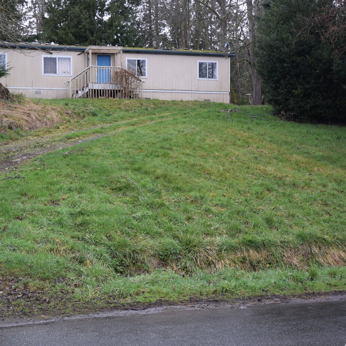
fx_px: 531
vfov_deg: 36.1
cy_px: 168
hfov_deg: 35.9
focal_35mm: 47
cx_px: 138
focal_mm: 22
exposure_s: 1/125
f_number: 5.6
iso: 250
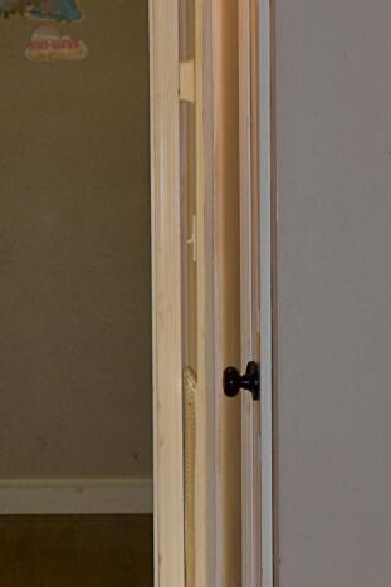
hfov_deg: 8.1
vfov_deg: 12.3
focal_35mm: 167
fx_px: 2723
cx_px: -146
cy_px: 261
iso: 280
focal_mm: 26
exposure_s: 1/30
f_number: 4
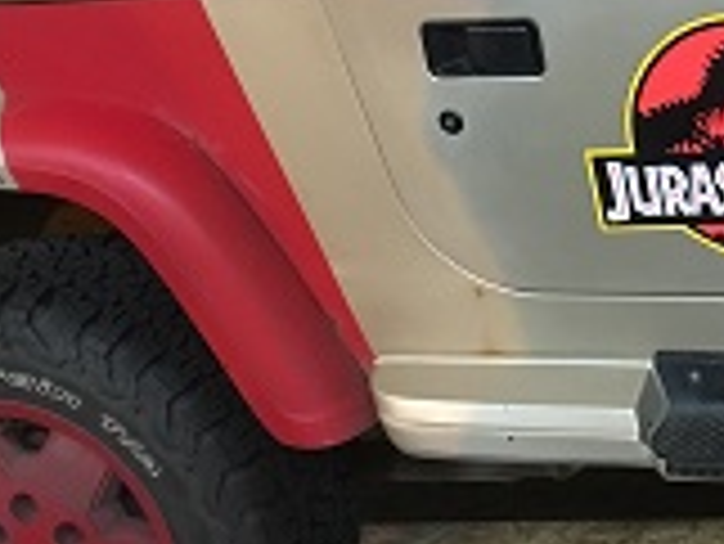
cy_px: -43
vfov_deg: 16.0
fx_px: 1884
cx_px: 791
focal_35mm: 90
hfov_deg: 20.7
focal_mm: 4.15
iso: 200
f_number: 2.2
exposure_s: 1/33
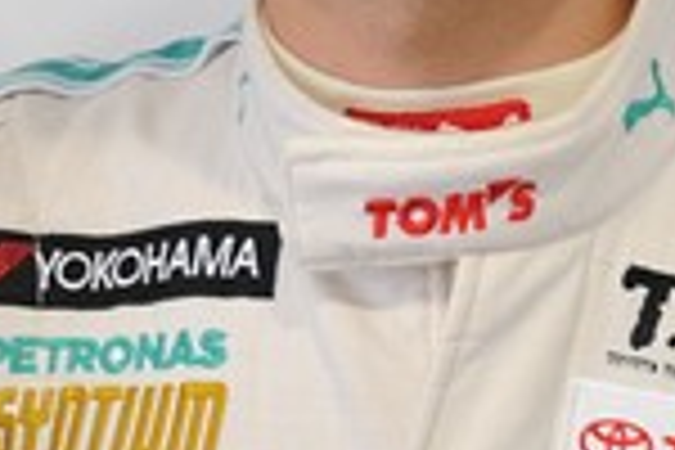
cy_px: 94
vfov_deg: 5.7
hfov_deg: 8.5
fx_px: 4500
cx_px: -45
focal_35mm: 240
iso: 1600
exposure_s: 1/60
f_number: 5.6
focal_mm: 50
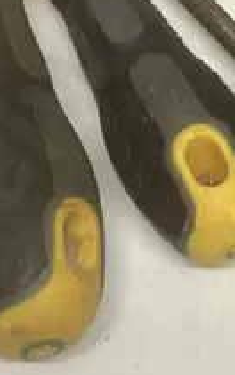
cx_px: 210
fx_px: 1475
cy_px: -110
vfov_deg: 14.0
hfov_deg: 9.1
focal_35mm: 144
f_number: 1.8
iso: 64
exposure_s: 1/50
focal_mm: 3.99
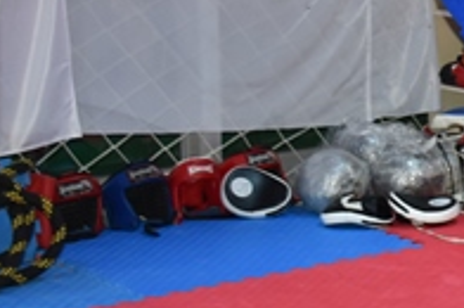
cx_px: 715
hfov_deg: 13.7
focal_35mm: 140
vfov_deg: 9.7
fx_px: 1801
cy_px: 45
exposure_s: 1/60
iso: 560
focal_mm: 26
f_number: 3.8
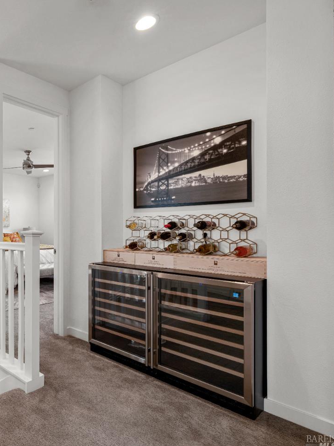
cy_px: 223
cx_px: -3
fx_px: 270
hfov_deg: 50.6
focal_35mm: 21
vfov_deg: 79.0
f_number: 10
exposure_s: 1/4
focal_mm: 14
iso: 100
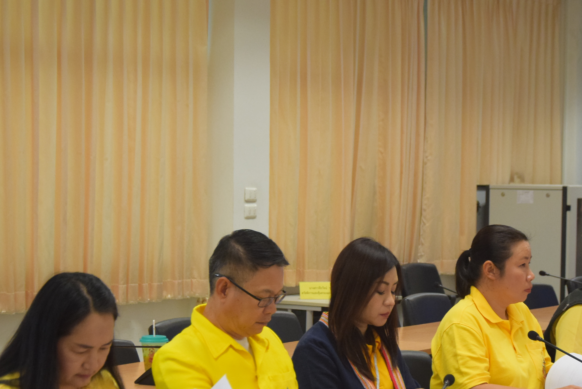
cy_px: 302
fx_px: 1743
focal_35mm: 108
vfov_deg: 12.7
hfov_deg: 18.9
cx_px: 371
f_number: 4.8
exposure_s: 1/125
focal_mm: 45
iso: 1600
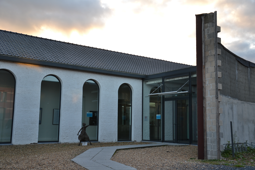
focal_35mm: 45
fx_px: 319
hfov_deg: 43.6
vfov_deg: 29.9
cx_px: 128
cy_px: 85
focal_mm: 30
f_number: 4.2
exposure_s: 1/60
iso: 100
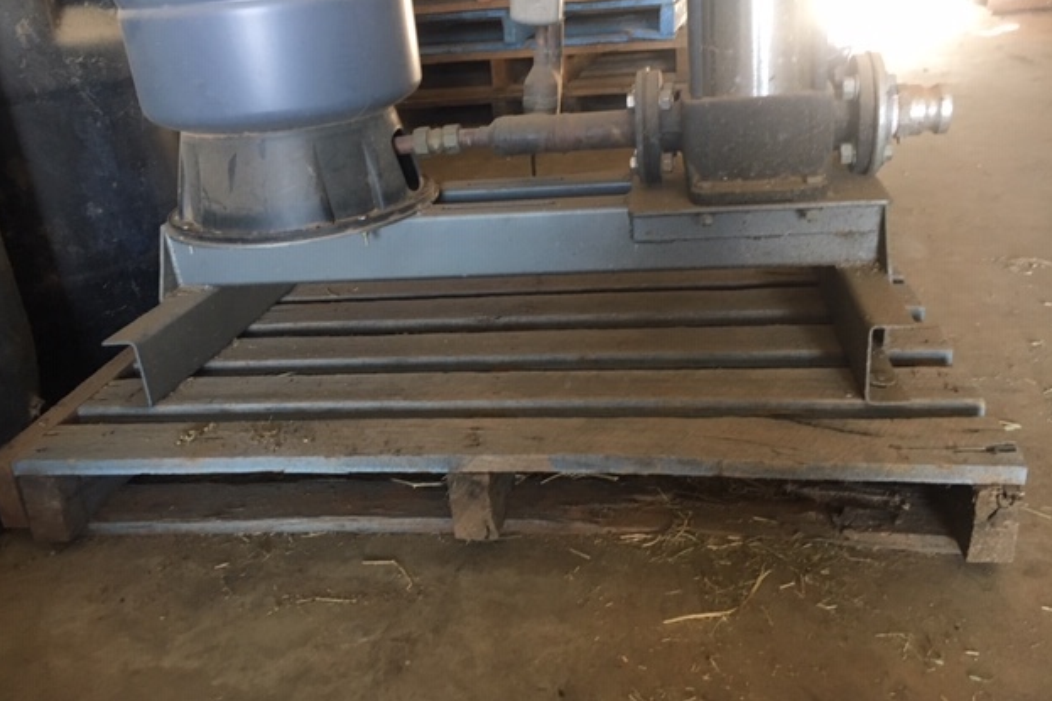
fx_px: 906
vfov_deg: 42.3
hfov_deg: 60.3
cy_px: 323
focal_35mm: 31
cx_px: 520
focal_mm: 4.15
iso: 160
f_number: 2.2
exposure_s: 1/33
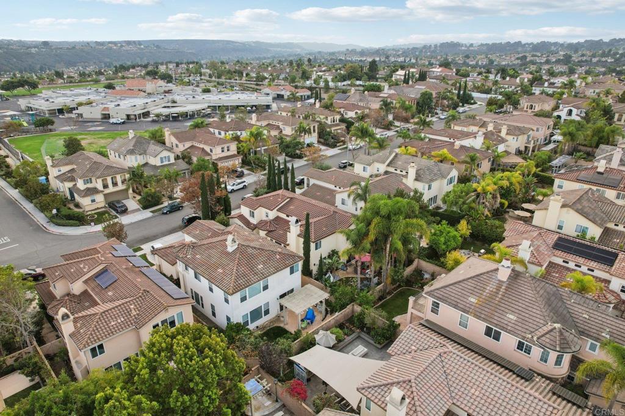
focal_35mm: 22
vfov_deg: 57.2
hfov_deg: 78.6
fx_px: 382
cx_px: 312
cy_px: 208
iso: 120
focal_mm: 8.4
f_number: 2.8
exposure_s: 1/400
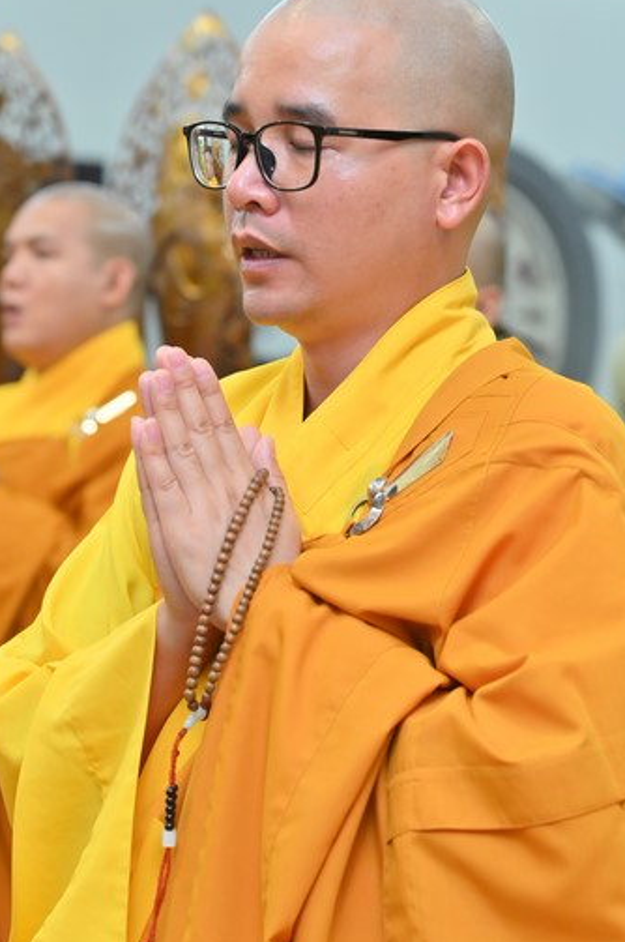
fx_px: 4047
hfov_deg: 8.8
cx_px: 296
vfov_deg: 13.3
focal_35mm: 155
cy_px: 466
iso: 1600
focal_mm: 120
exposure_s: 1/60
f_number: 5
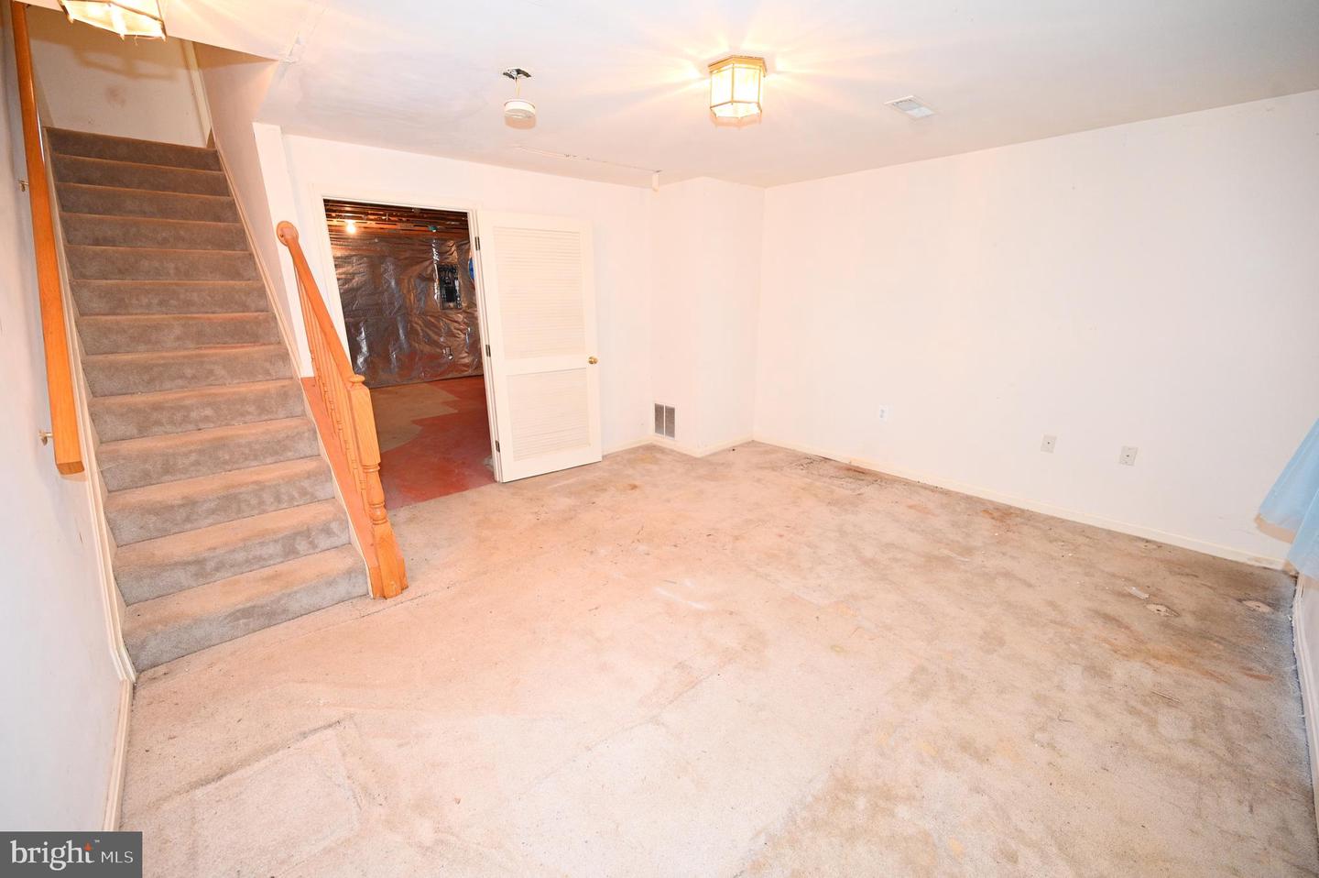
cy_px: 439
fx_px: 513
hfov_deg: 104.3
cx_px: 660
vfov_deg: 81.1
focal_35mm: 14
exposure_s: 1/60
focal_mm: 14
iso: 1400
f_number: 4
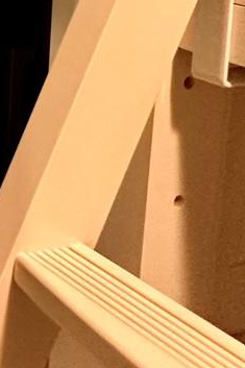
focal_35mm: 66
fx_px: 674
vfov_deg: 26.2
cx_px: -432
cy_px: -106
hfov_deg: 12.5
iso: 250
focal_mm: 2.22
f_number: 2.2
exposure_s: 1/60
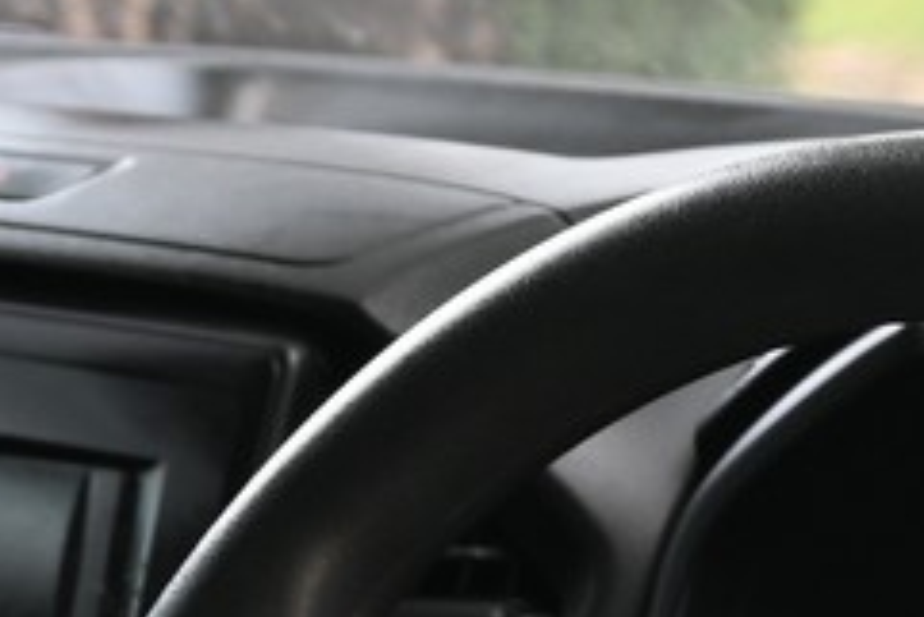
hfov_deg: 11.0
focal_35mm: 187
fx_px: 4802
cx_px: 621
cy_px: 1232
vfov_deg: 7.1
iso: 200
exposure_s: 1/45
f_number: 5.6
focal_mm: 27.5
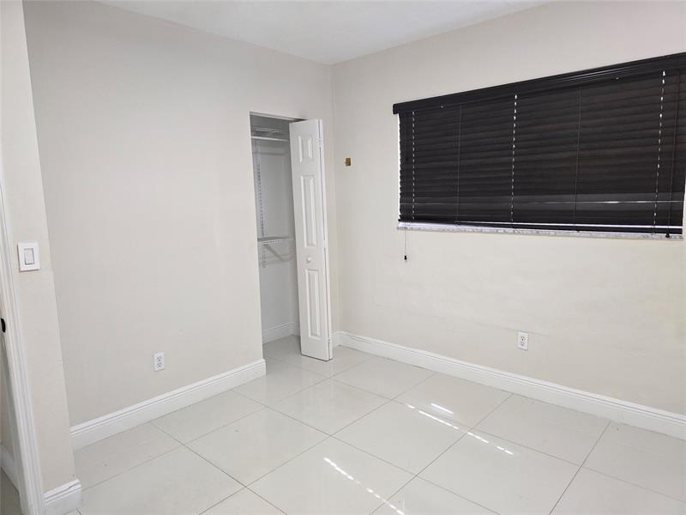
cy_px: 258
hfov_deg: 73.9
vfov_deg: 58.9
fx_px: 456
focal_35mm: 23
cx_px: 343
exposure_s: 1/60
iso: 125
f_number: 1.7
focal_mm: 6.3
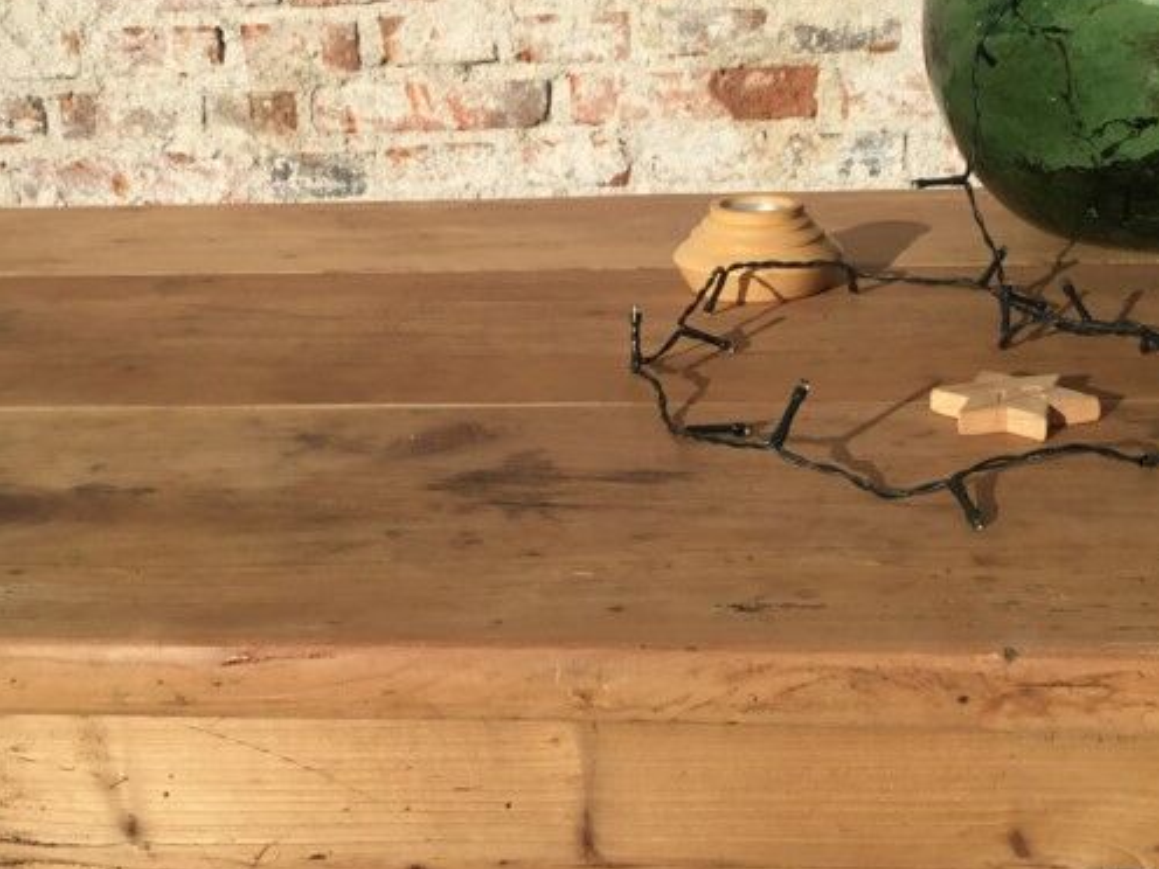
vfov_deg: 29.0
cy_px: 350
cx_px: 633
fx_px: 1674
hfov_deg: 38.2
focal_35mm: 50
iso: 25
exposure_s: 1/1631
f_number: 2.4
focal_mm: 3.3
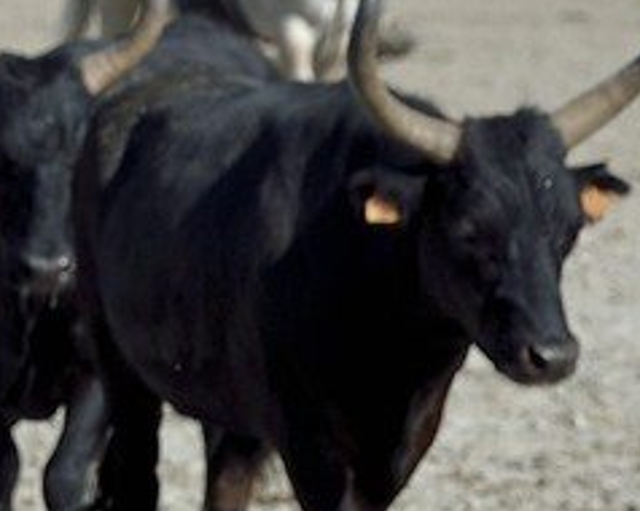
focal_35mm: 946
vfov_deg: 1.6
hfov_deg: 2.0
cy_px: 377
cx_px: -1358
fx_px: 17904
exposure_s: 1/2000
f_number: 6.3
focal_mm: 150
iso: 400
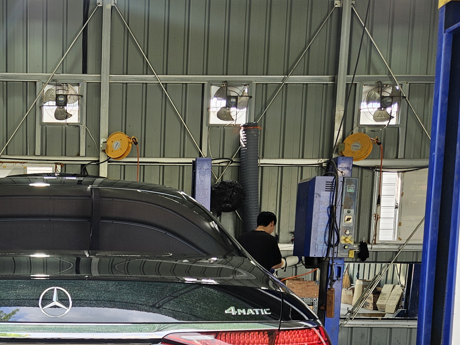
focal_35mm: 48
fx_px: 638
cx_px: 57
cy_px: 314
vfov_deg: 29.0
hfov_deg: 37.4
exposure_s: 1/120
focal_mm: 5.4
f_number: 1.8
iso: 32
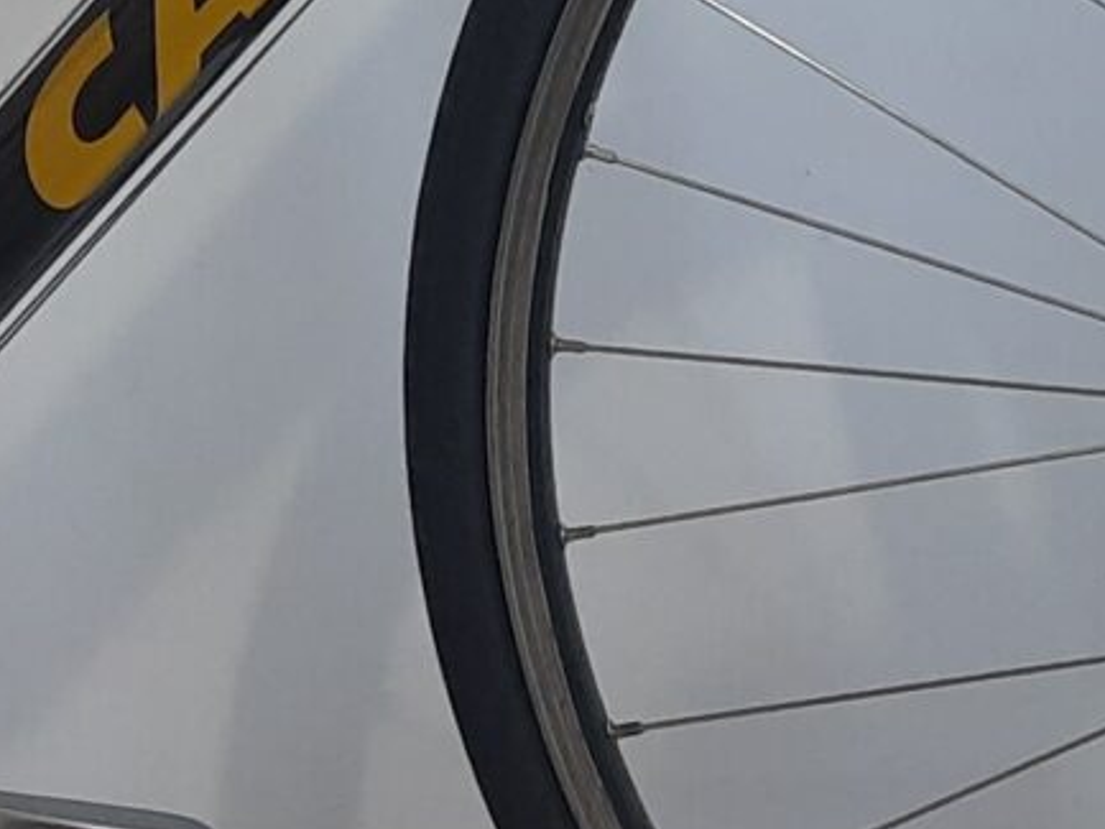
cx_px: -71
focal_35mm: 142
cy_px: -250
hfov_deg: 13.6
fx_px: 4534
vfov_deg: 10.2
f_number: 1.8
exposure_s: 1/60
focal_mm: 5.23
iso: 200
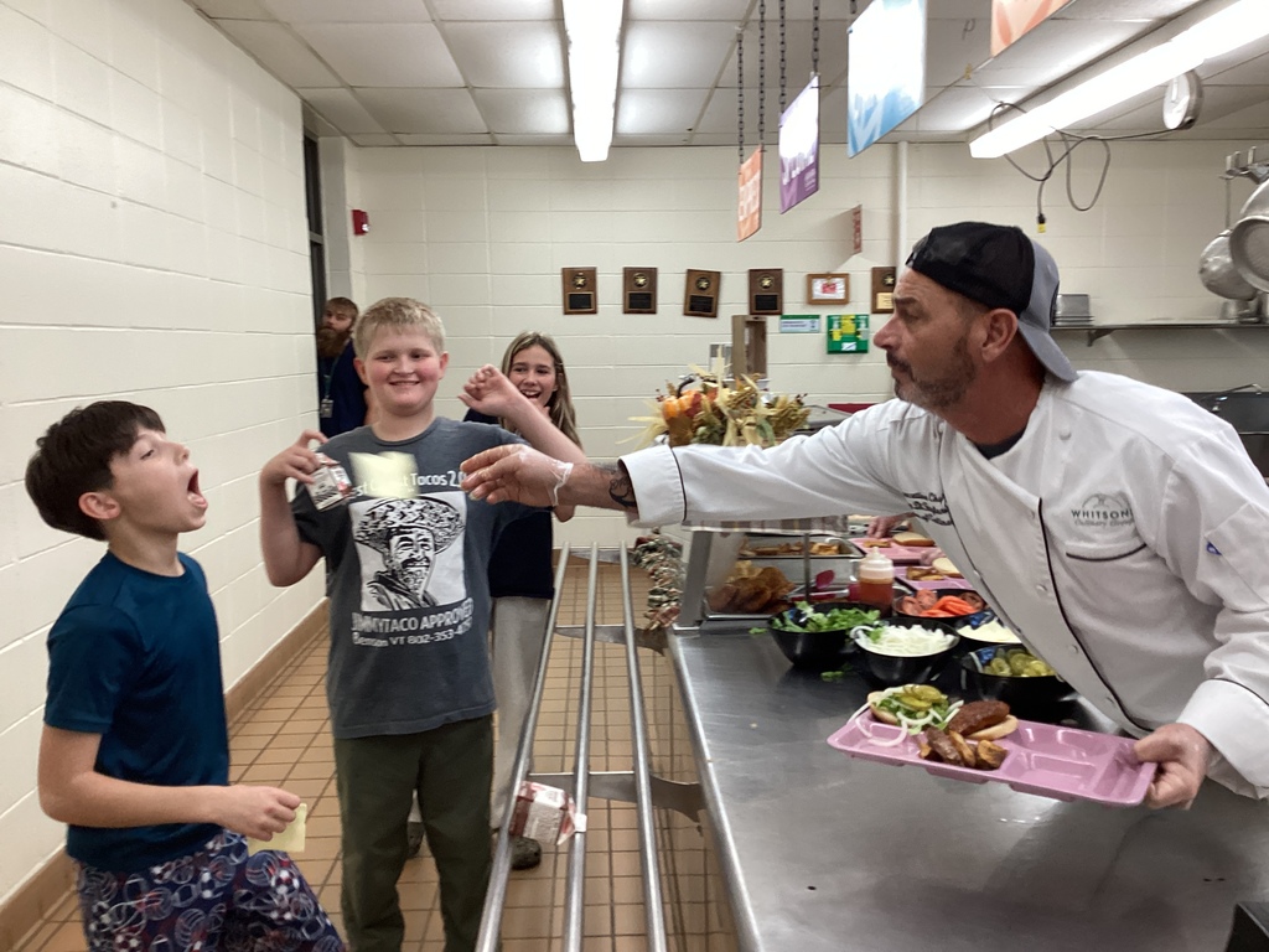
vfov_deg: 45.4
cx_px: 634
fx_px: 1136
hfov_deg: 58.4
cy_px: 476
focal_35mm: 31
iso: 100
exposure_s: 1/60
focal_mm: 3.3
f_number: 2.4
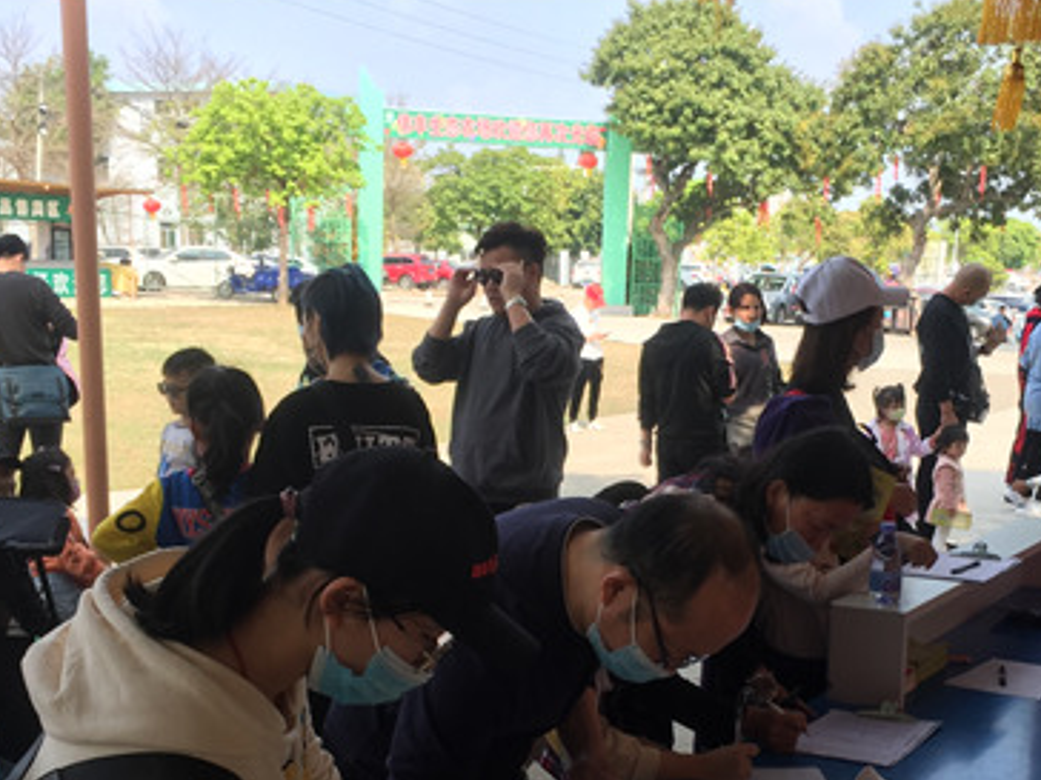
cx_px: 601
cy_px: 669
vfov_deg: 27.7
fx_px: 1534
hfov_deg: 37.4
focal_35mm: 51
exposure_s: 1/599
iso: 32
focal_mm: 4.15
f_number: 2.2
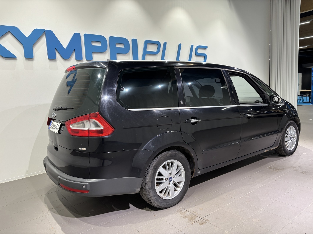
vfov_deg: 53.1
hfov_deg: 67.3
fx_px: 235
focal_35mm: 26
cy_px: 117
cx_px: 156
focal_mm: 5.96
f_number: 1.6
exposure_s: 1/100
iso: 125
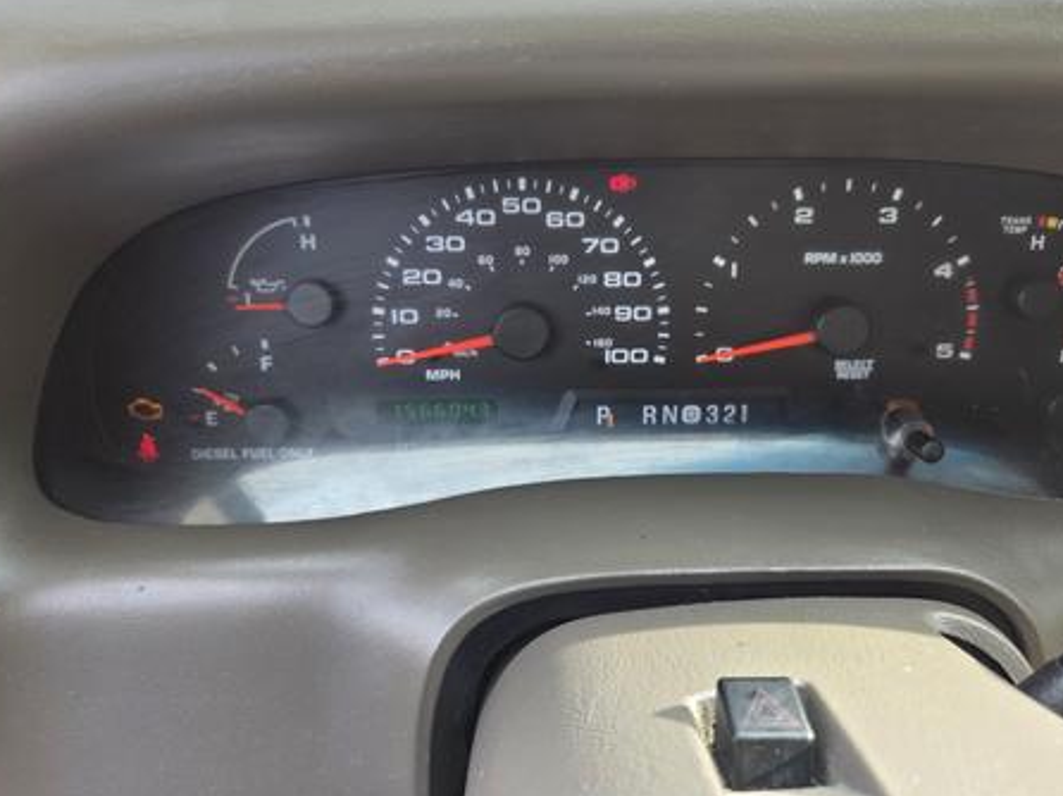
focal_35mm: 26
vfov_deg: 53.0
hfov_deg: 67.2
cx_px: 570
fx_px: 798
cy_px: 379
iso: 64
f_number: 1.8
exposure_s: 1/180
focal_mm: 5.4
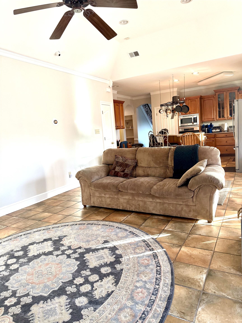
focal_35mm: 24
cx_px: 121
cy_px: 162
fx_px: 224
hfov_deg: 56.8
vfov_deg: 71.6
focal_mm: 6.76
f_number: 1.78
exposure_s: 1/120
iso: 250
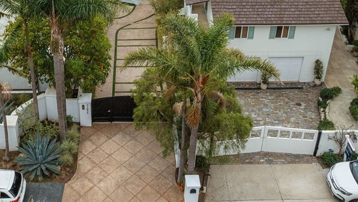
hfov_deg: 41.7
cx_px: 127
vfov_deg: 22.7
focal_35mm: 49
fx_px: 465
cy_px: -31
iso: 130
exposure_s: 1/15
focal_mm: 12.29
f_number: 2.8
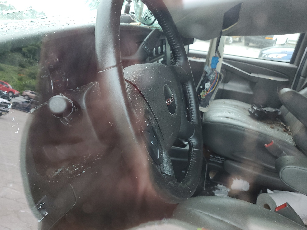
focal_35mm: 26
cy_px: 115
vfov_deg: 53.1
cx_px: 154
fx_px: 231
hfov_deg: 67.3
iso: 77
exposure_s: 1/120
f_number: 1.5
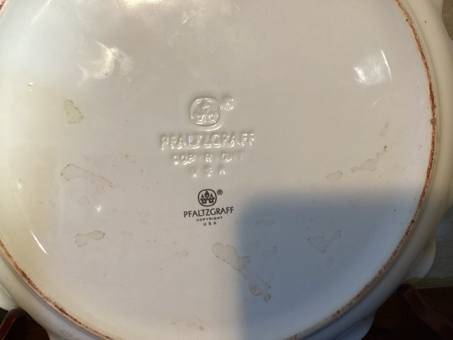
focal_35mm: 31
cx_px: 226
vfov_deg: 45.4
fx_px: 406
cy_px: 170
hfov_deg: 58.3
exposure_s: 1/50
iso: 200
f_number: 2.4
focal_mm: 3.3
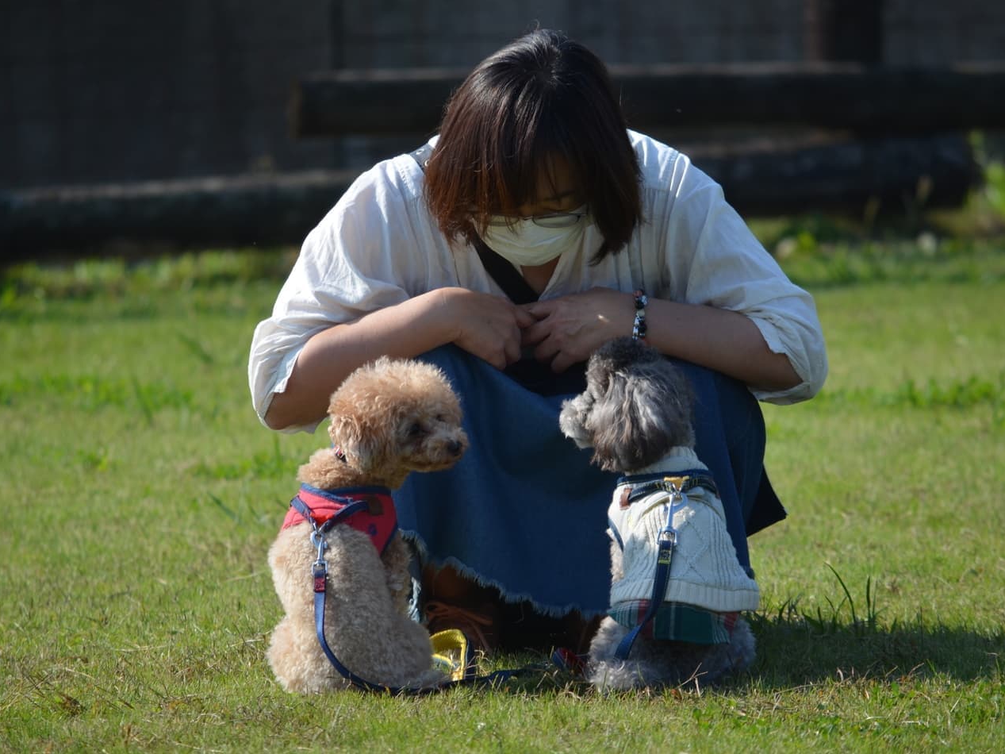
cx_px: 531
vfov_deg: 3.2
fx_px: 13296
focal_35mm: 458
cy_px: 377
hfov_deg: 4.3
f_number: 5.6
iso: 400
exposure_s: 1/1600
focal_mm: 280
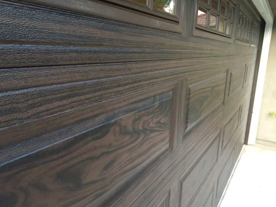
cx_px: 136
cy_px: 101
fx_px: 239
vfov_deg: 46.8
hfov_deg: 59.9
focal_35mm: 30
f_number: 2.2
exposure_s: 1/24
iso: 200
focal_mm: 4.15
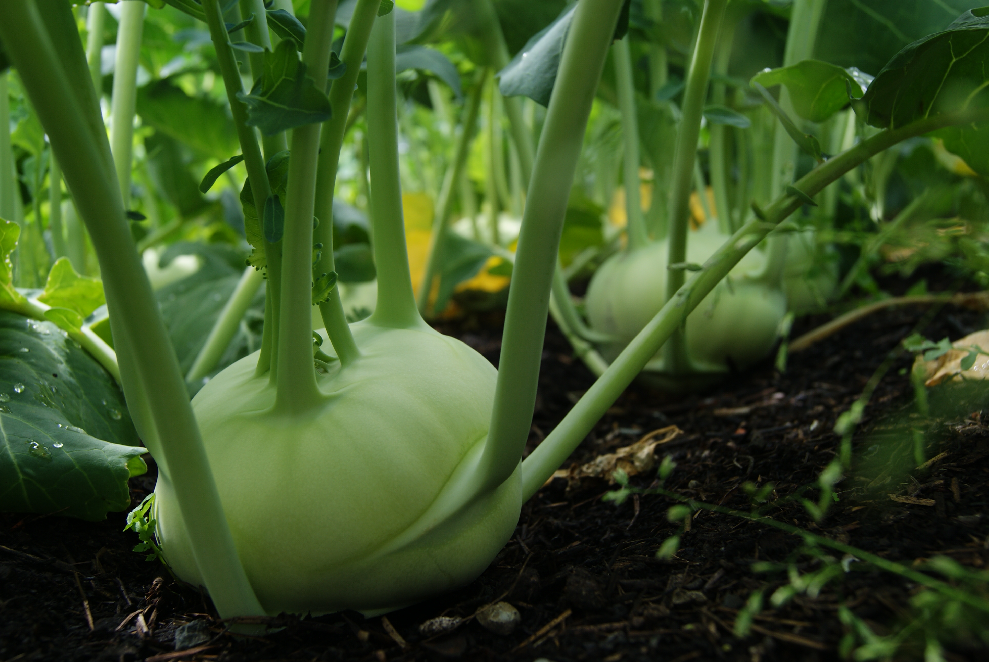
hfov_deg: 46.3
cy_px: 331
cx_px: 494
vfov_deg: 32.0
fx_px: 1155
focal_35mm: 42
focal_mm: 28
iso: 100
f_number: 5.6
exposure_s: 1/50
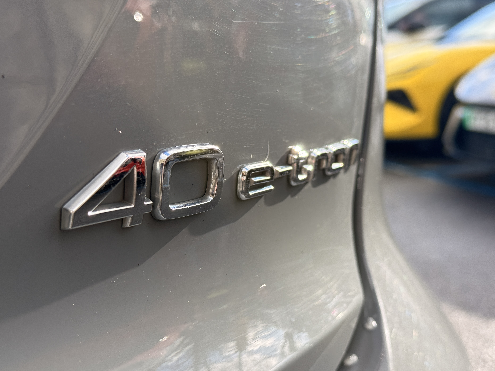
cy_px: 180
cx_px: 240
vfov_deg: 28.0
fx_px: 744
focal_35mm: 52
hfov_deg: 36.8
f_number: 1.78
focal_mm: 6.76
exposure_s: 1/1116
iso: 64
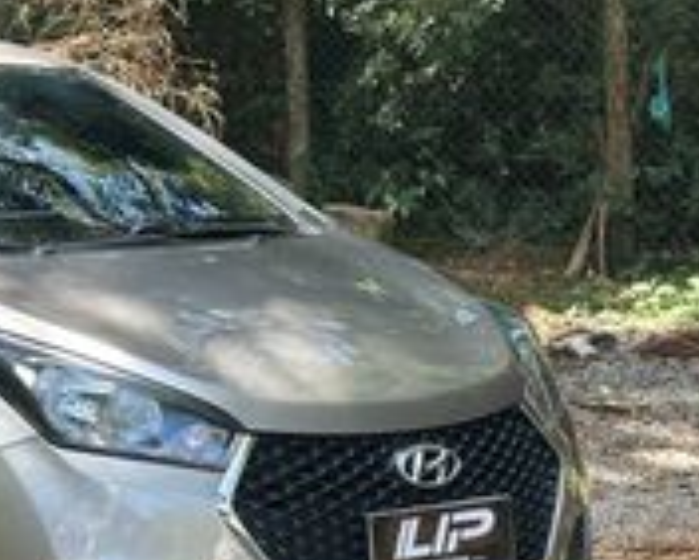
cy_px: 306
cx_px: -48
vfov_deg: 12.4
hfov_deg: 15.0
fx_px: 2587
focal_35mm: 125
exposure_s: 1/208
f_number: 1.78
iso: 64
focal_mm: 6.86
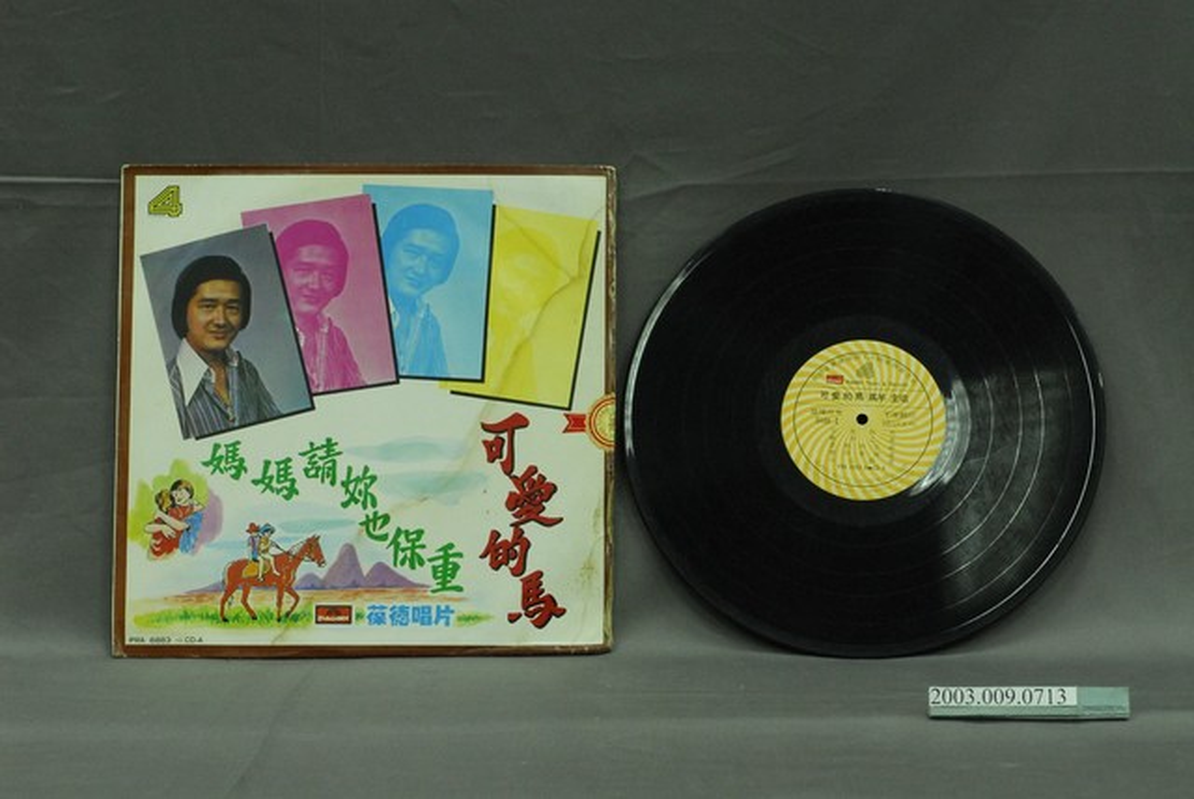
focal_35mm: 90
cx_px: 597
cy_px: 400
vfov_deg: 15.2
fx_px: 2988
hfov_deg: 22.6
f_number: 10
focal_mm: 60
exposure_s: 1/20
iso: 1000
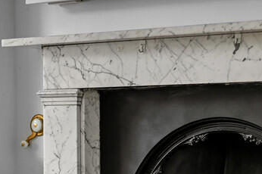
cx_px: 51
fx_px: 1076
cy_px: 162
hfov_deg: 13.8
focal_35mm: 148
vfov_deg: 9.2
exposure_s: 1/20
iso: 400
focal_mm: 50
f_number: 1.8
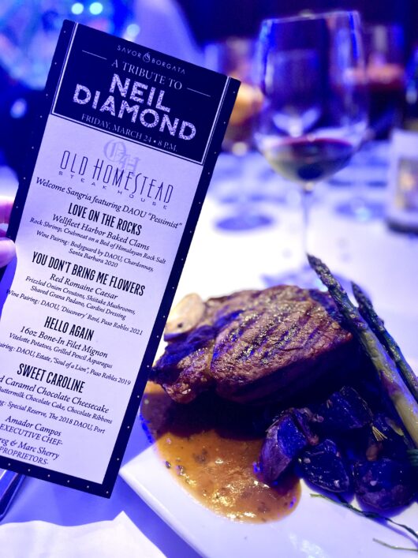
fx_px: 419
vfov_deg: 67.3
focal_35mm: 26
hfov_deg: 53.0
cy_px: 279
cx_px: 209
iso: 640
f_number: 1.6
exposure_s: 1/30
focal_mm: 5.1
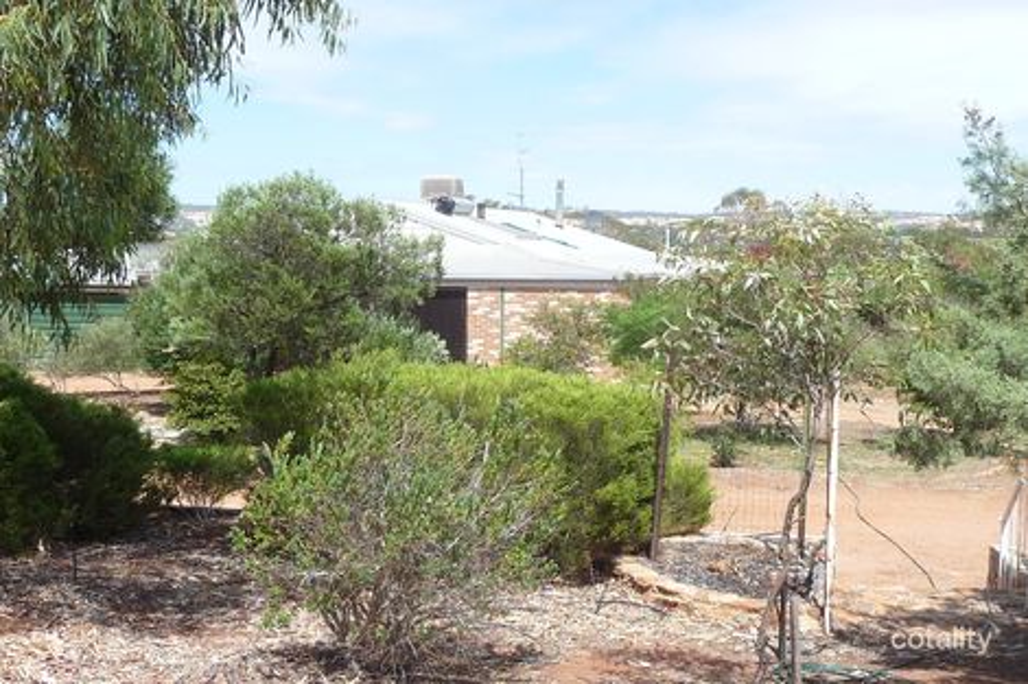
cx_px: 514
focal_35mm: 48
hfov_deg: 41.1
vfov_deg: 28.1
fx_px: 1370
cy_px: 342
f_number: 3.4
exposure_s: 1/640
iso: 100
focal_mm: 5
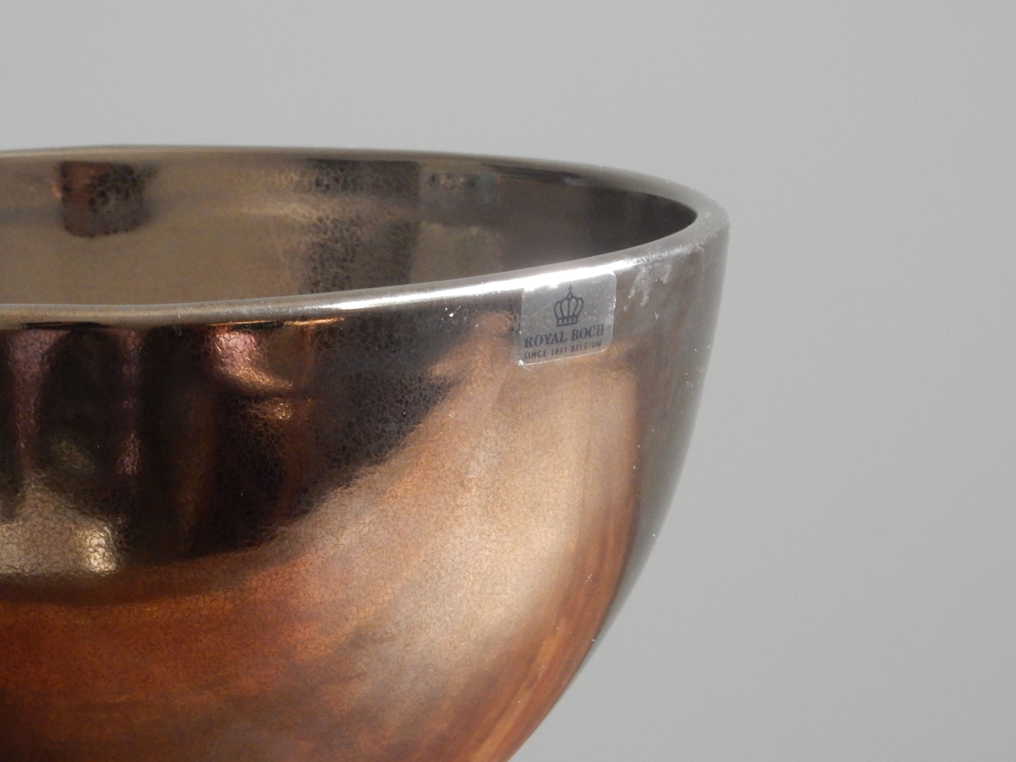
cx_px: 544
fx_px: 6897
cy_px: 349
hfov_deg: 8.4
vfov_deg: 6.3
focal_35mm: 235
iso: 400
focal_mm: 34.5
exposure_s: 1/13
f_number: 6.3
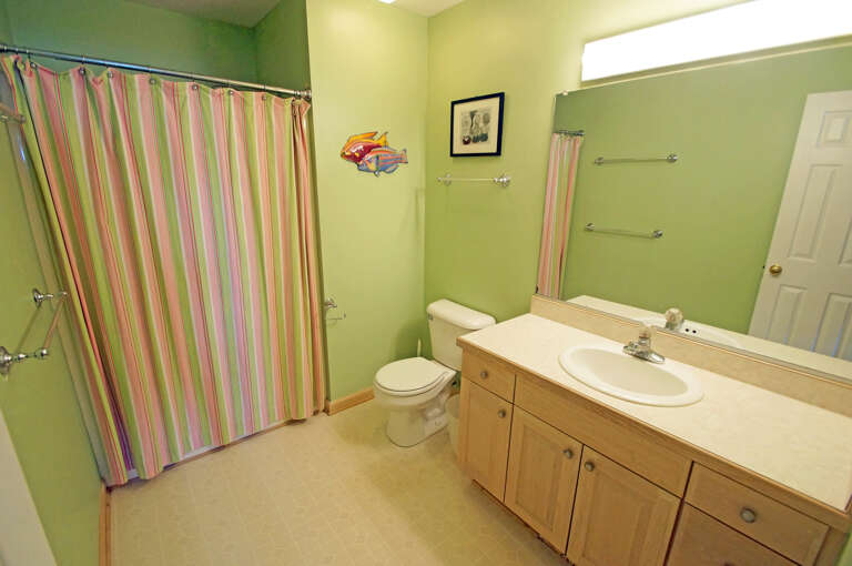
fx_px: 355
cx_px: 426
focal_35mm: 15
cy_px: 283
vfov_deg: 77.2
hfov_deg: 100.5
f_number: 4.5
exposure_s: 1/50
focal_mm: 10
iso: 1000
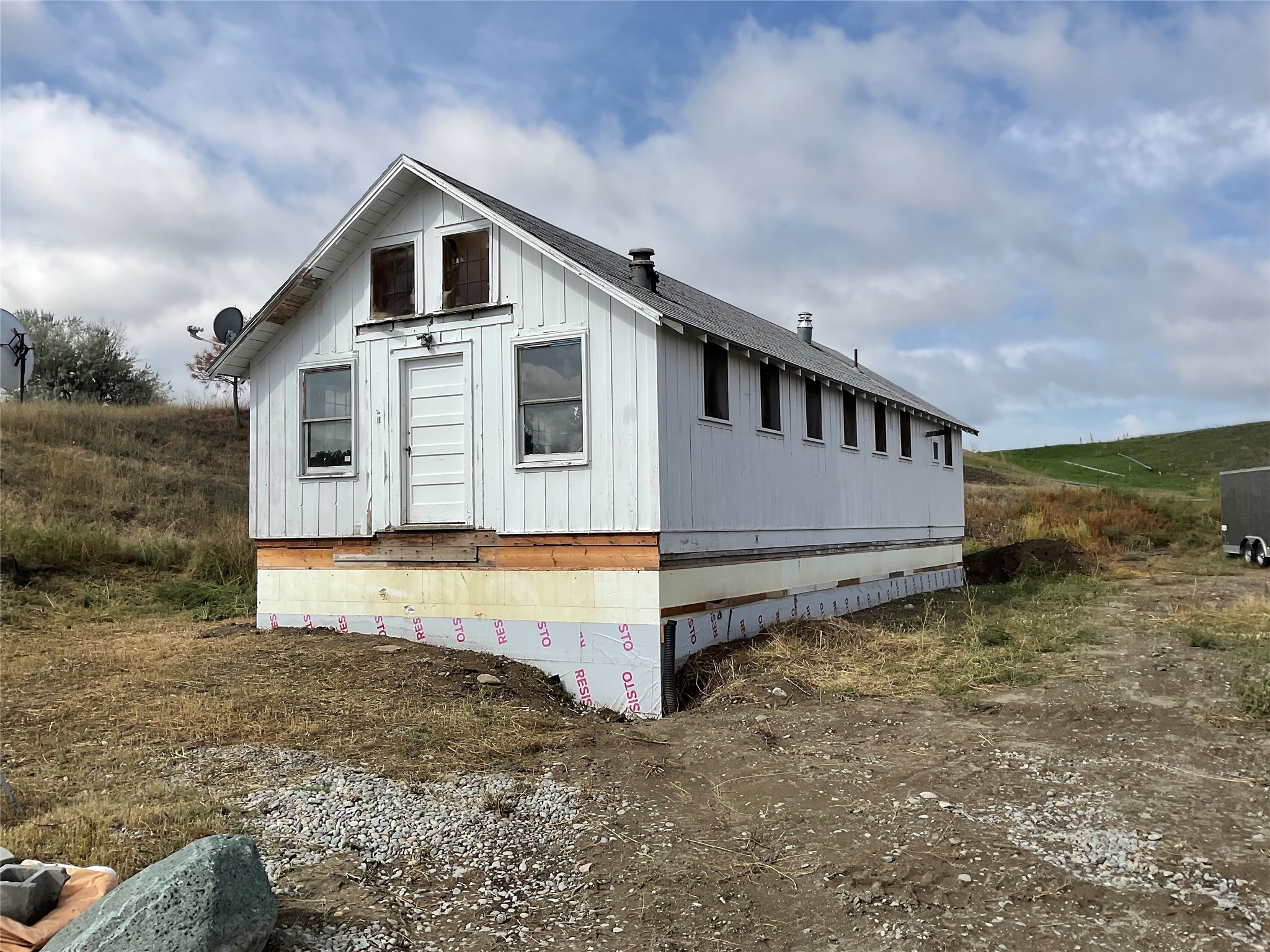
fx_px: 1064
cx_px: 635
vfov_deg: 48.2
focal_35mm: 29
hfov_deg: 61.7
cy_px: 476
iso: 16
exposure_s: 1/2801
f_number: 1.8
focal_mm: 3
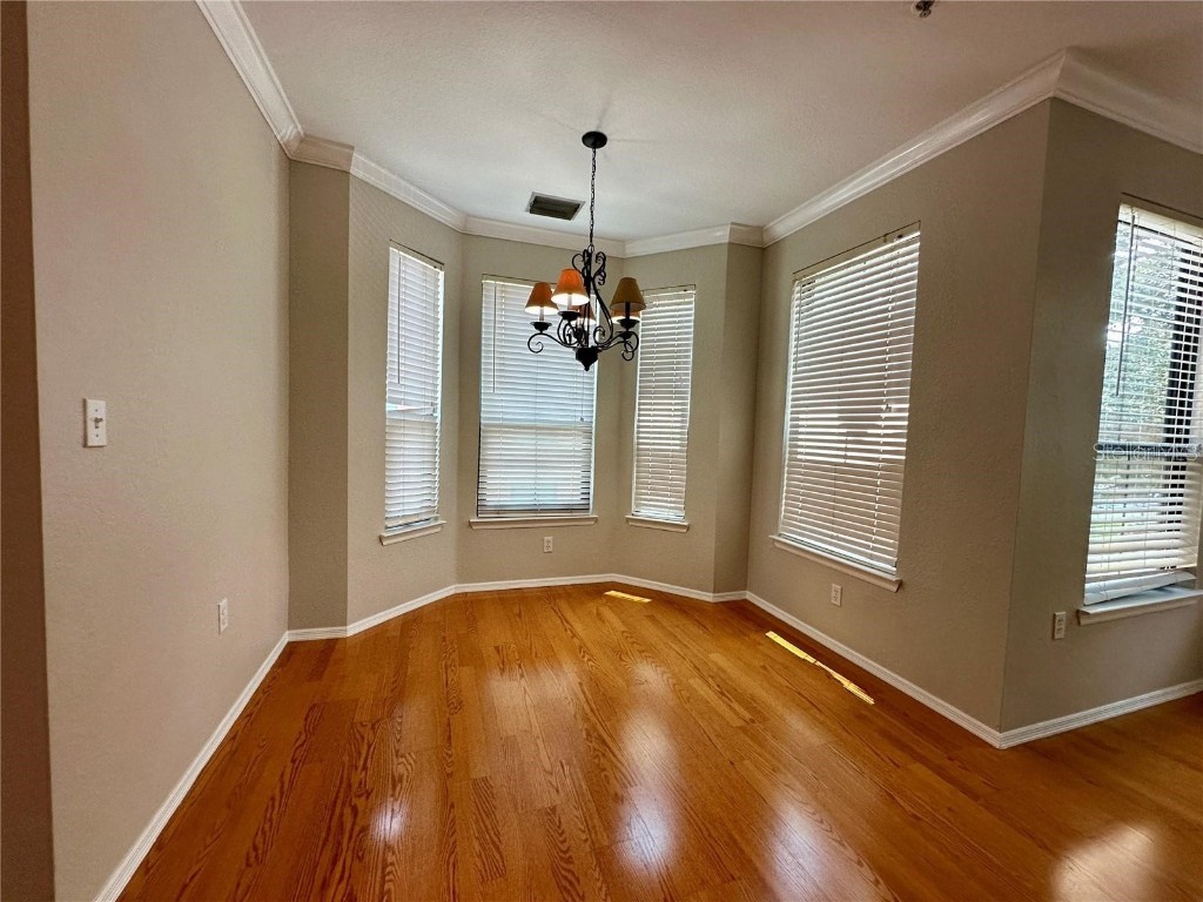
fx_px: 487
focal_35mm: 14
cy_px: 451
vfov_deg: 85.7
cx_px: 602
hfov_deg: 102.1
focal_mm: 2.22
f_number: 2.2
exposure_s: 1/120
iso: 160
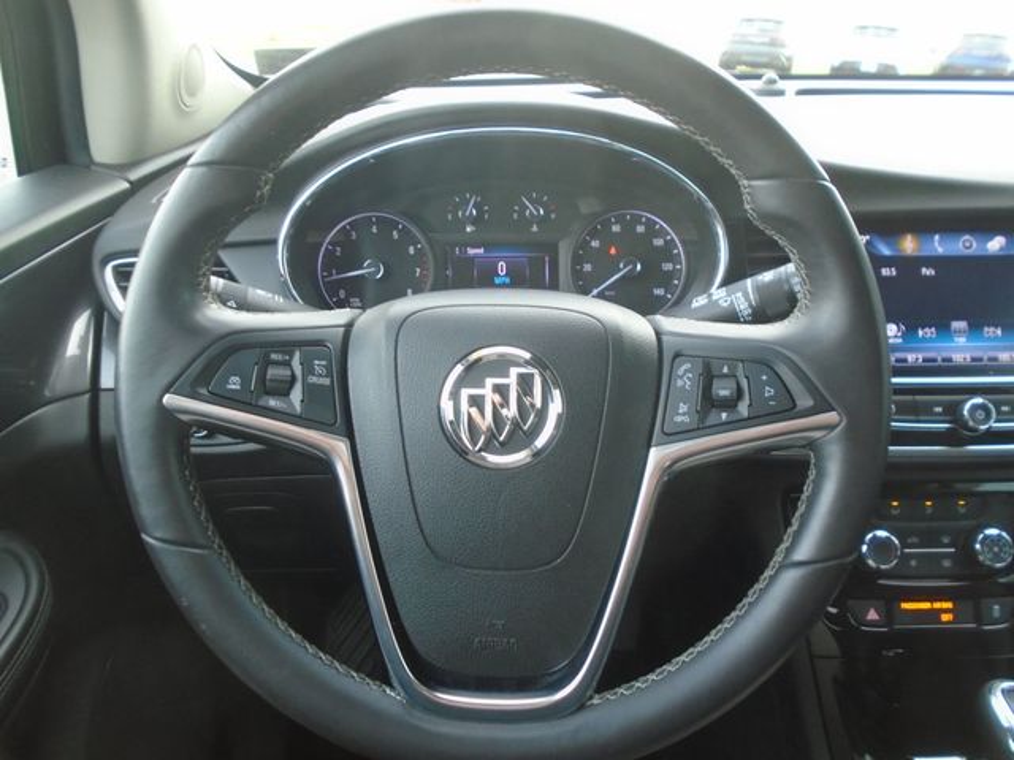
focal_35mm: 26
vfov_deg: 53.1
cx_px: 507
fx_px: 762
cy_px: 380
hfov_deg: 67.3
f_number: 3.2
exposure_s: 1/30
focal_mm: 4.6
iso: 160
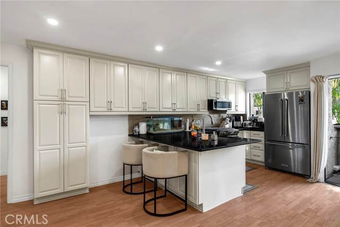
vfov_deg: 62.0
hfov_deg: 84.0
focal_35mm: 20
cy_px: 114
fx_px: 189
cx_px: 170
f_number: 9.5
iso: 320
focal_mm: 20
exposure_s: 1.5
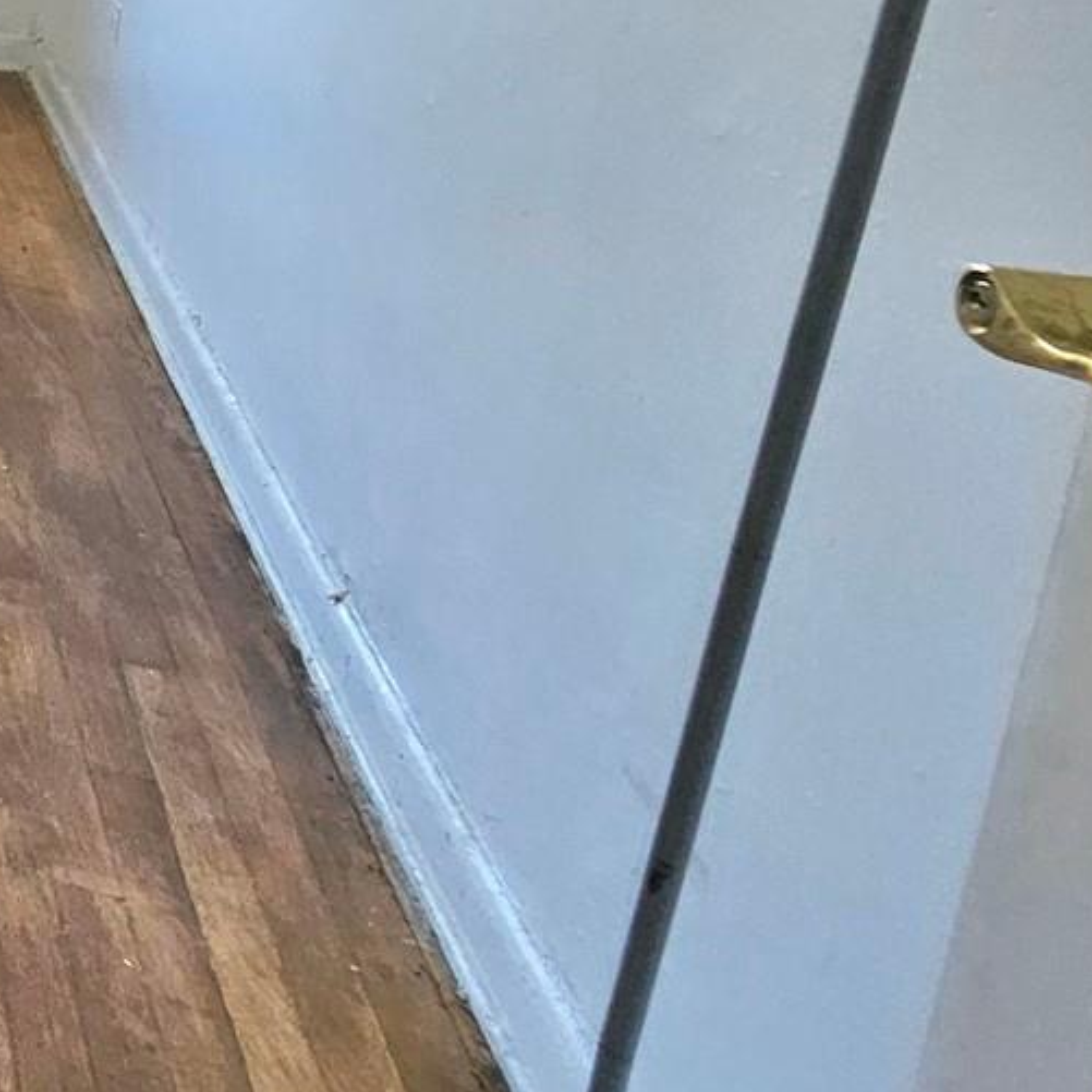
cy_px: 31
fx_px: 1677
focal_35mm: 47
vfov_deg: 33.4
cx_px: -1044
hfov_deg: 20.0
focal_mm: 1.7
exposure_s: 1/60.2
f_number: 2.2
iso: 125
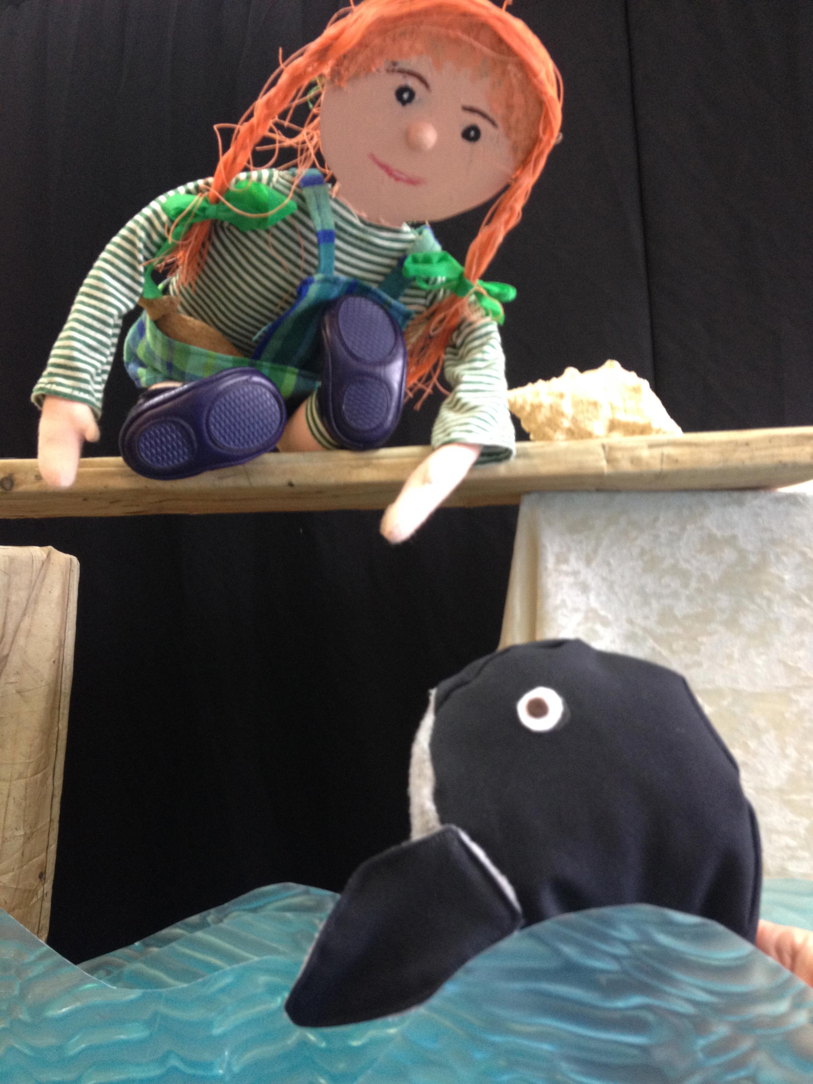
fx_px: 1096
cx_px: 406
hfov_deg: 40.7
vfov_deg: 52.6
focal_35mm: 35
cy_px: 542
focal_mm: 4.28
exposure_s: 1/20
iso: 160
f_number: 2.4
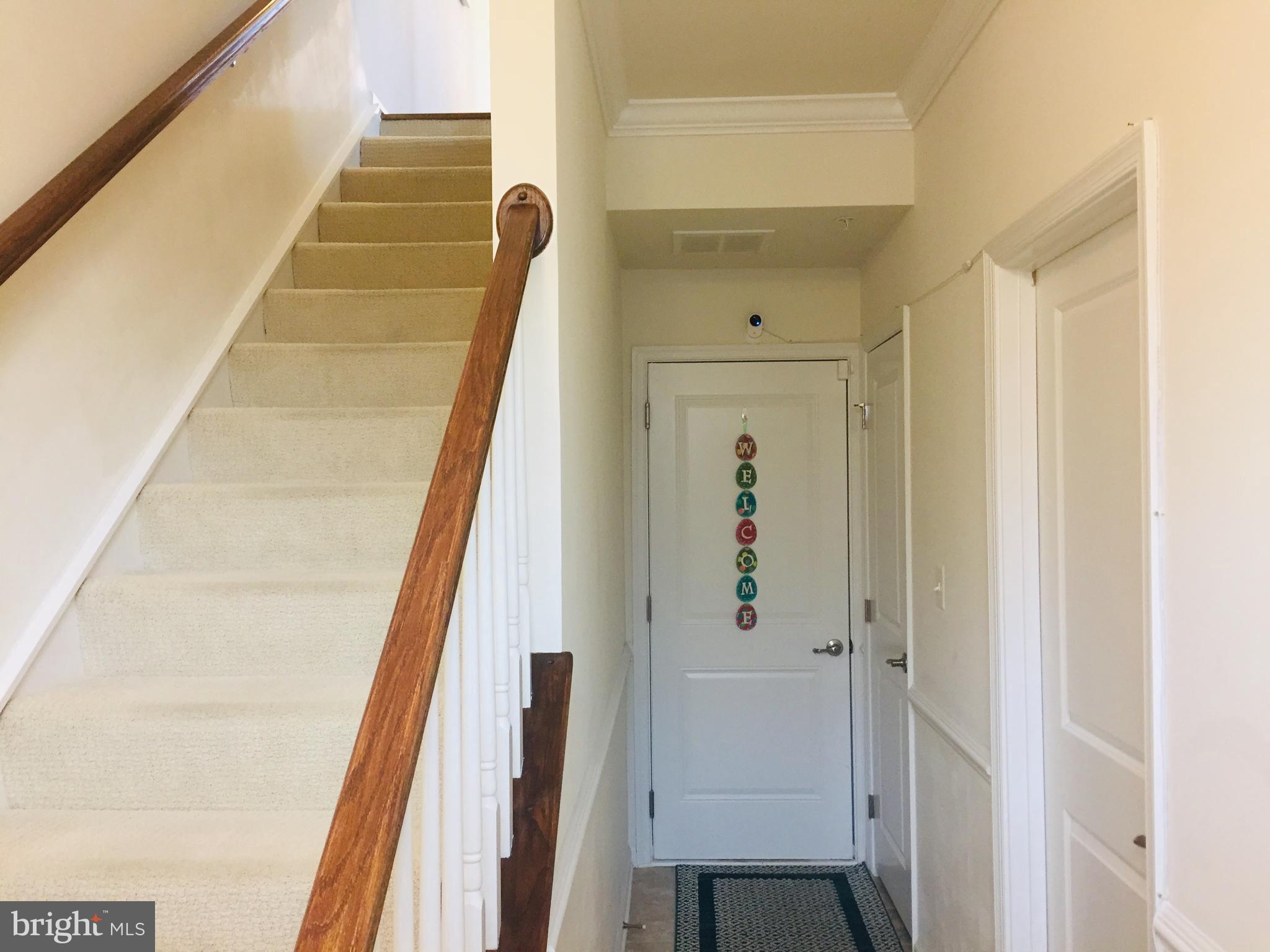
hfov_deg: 61.7
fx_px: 1064
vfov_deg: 48.2
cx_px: 635
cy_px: 476
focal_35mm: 29
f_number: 2.2
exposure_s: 1/30
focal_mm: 4.15
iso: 100
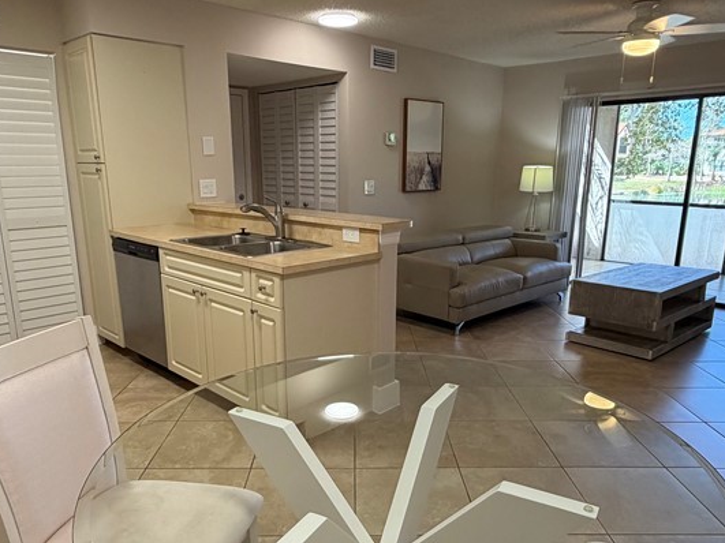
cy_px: 304
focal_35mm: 27
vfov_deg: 51.2
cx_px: 362
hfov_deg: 65.3
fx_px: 565
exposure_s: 1/120
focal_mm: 2.22
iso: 160
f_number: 2.2
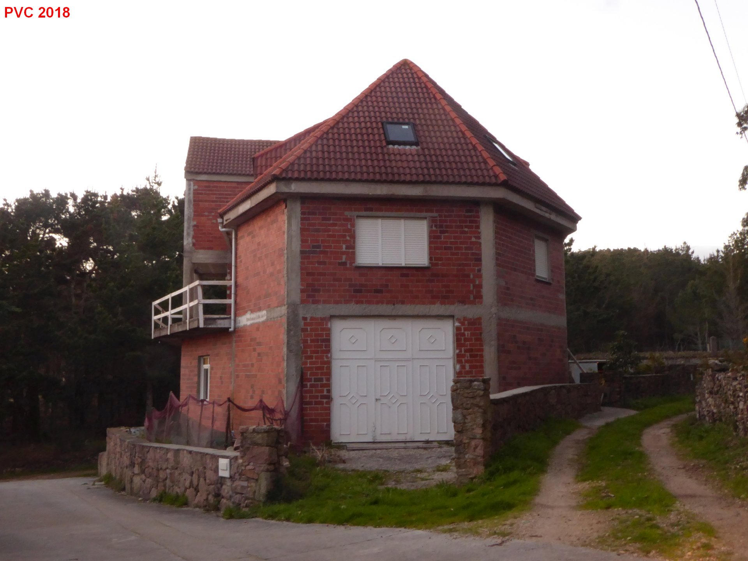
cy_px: 280
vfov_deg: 38.7
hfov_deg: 50.1
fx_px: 800
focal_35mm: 37
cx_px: 374
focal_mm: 6.7
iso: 400
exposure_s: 1/15
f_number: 8
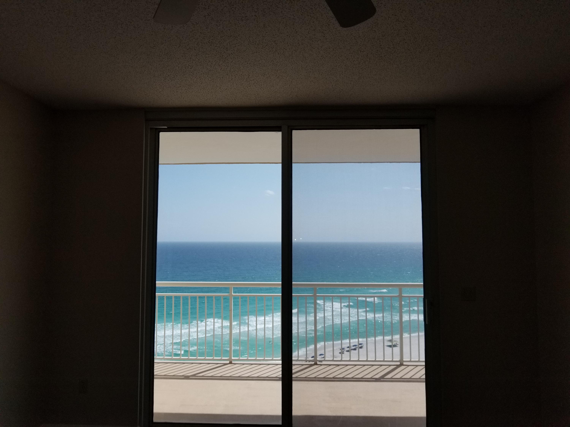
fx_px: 428
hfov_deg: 67.3
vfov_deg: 53.1
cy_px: 214
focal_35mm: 26
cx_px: 285
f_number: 1.7
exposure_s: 1/2104
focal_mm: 4.25
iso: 50
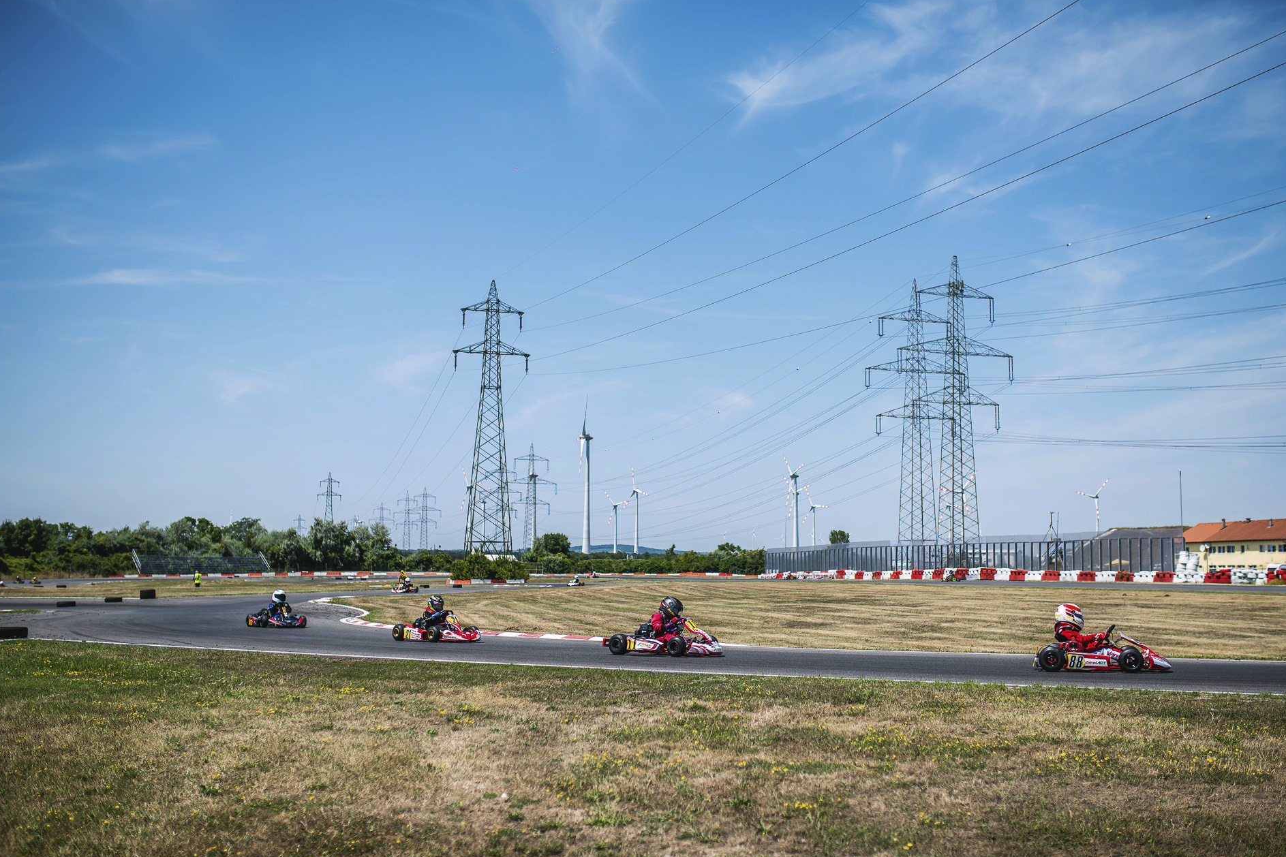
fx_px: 1357
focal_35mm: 38
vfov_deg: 35.1
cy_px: 437
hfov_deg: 50.7
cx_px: 682
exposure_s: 1/2500
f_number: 2
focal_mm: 35
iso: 50
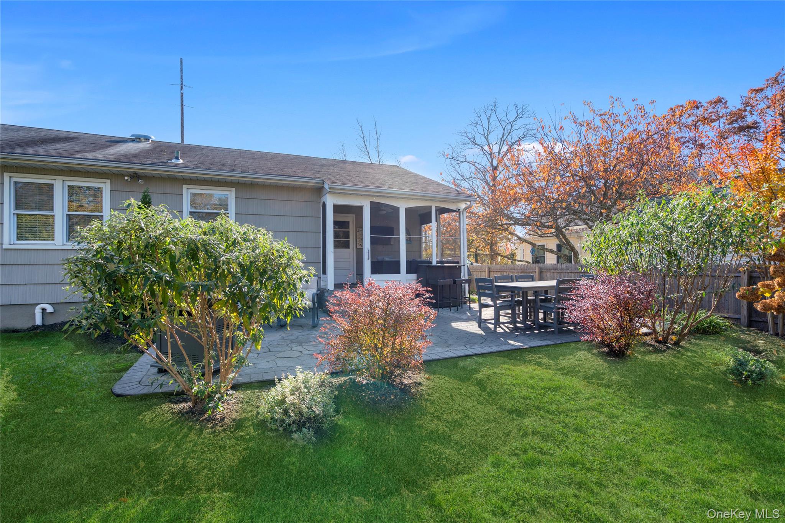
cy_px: 262
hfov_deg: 96.7
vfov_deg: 73.7
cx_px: 392
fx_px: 349
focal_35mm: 16
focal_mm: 16
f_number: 5.6
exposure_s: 1/200
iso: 100
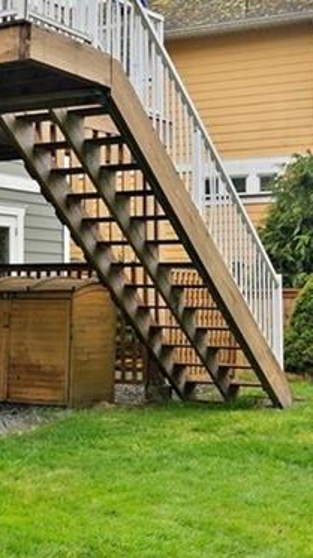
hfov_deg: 15.9
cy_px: 308
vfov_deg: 29.3
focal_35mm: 72
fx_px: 1063
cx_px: -87
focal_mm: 16
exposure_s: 1/8
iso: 320
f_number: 10
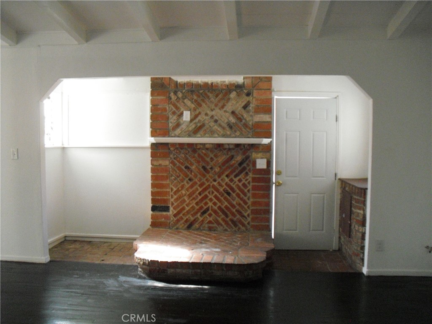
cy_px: 162
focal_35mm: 36
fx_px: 449
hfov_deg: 51.4
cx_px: 216
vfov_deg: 39.7
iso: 800
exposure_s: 1/125
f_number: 3.1
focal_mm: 6.3
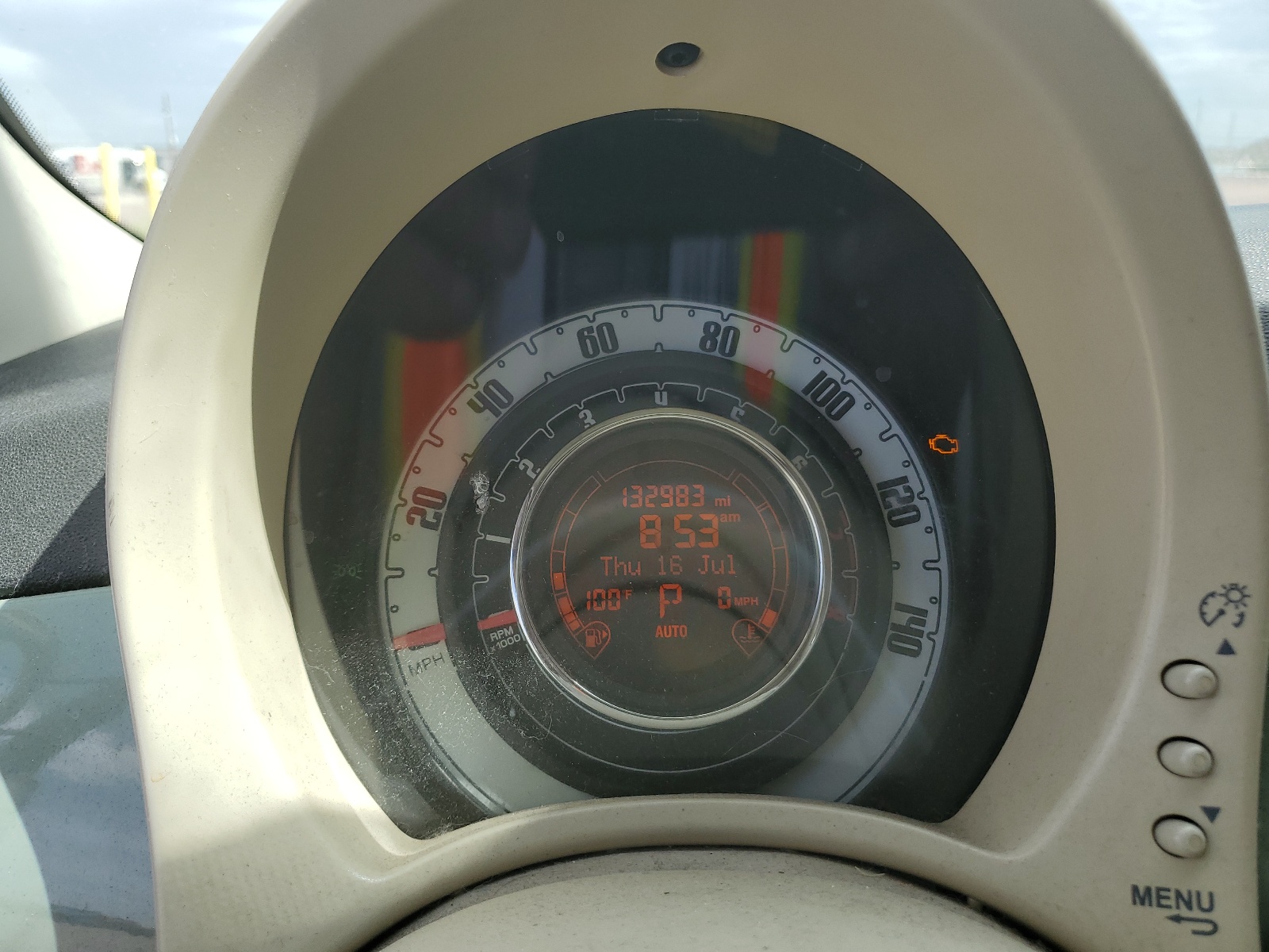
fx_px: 953
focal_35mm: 26
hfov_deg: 67.3
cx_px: 634
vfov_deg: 53.1
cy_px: 476
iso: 50
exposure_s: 1/1111
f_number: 1.5
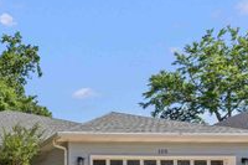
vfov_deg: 32.0
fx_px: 241
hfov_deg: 44.0
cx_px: -15
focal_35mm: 35
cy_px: 194
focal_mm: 14
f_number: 7.1
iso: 400
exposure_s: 1/500
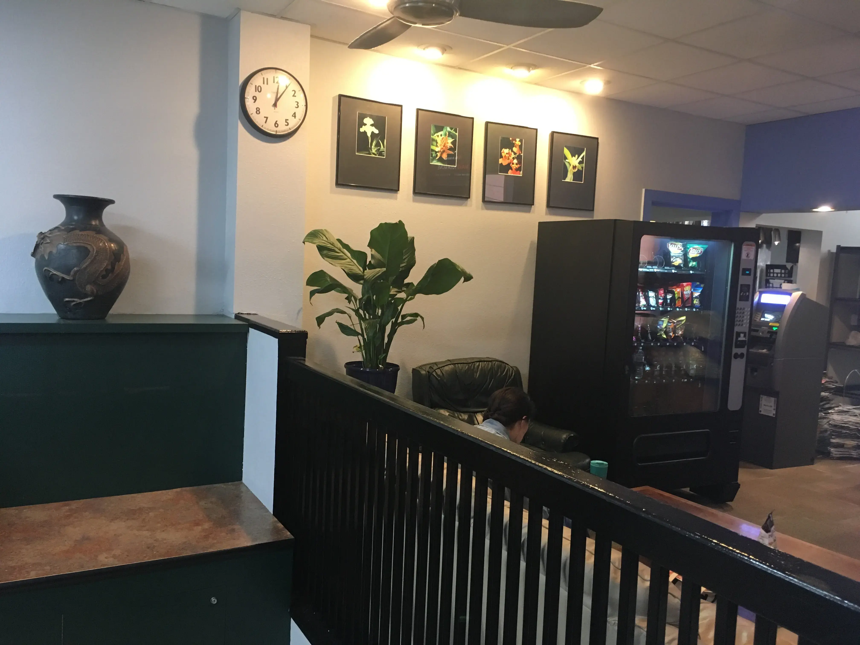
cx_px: 430
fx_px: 720
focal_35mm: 29
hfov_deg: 61.7
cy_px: 322
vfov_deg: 48.2
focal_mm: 4.15
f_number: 2.2
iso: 125
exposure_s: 1/30
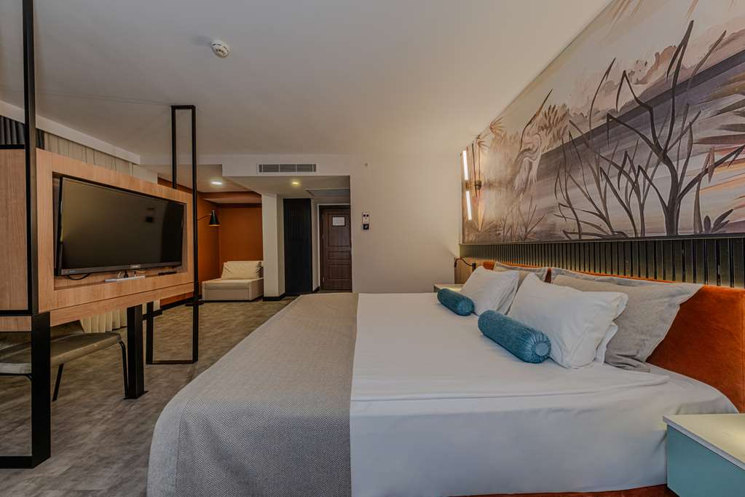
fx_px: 248
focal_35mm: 12
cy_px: 248
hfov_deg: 112.6
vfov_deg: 90.0
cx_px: 372
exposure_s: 1/8
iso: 400
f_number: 11
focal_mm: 8
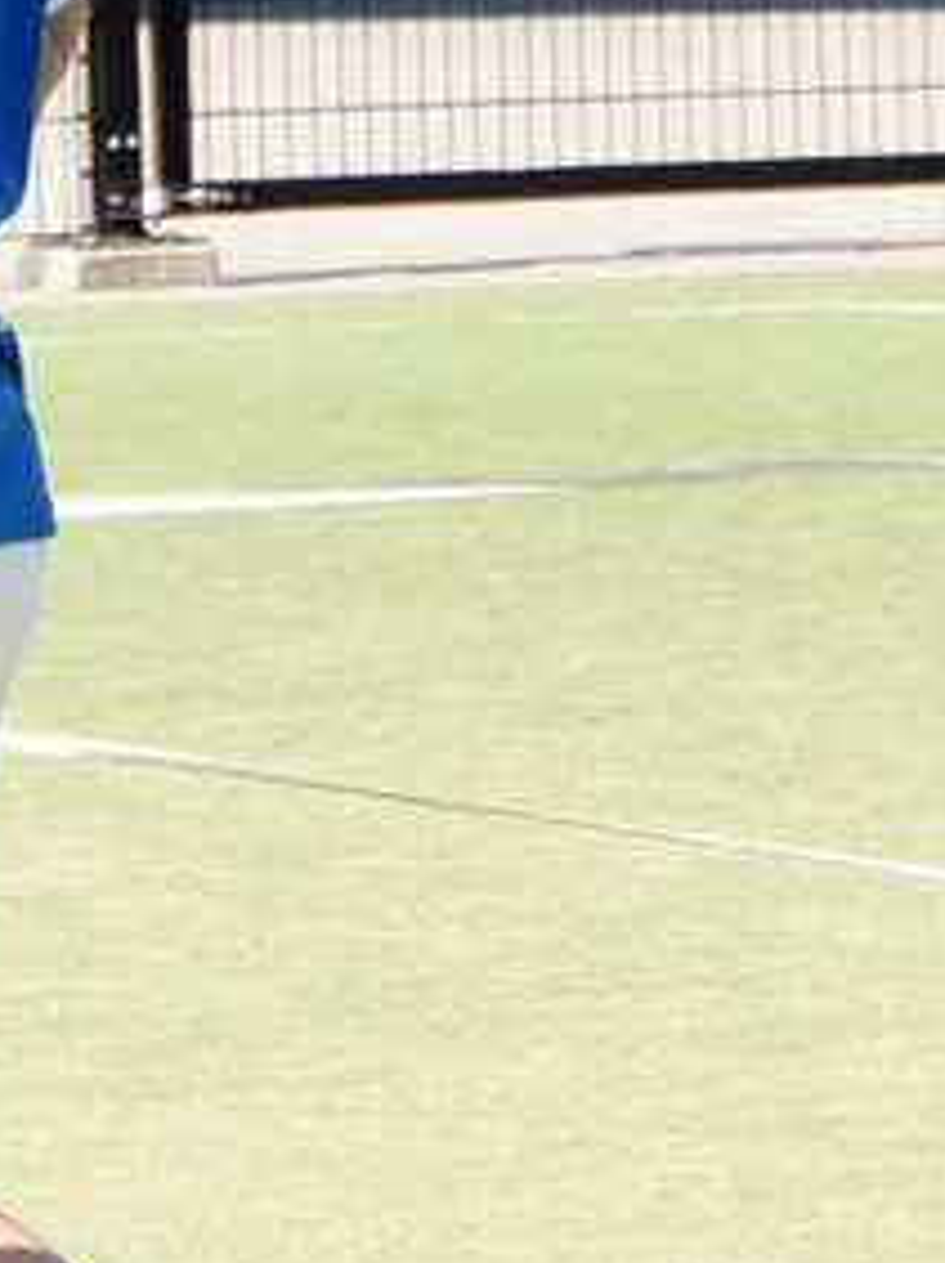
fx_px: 11483
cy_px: 638
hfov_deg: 4.6
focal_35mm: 315
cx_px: -981
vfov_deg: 6.3
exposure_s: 1/1000
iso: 400
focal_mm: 60
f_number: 5
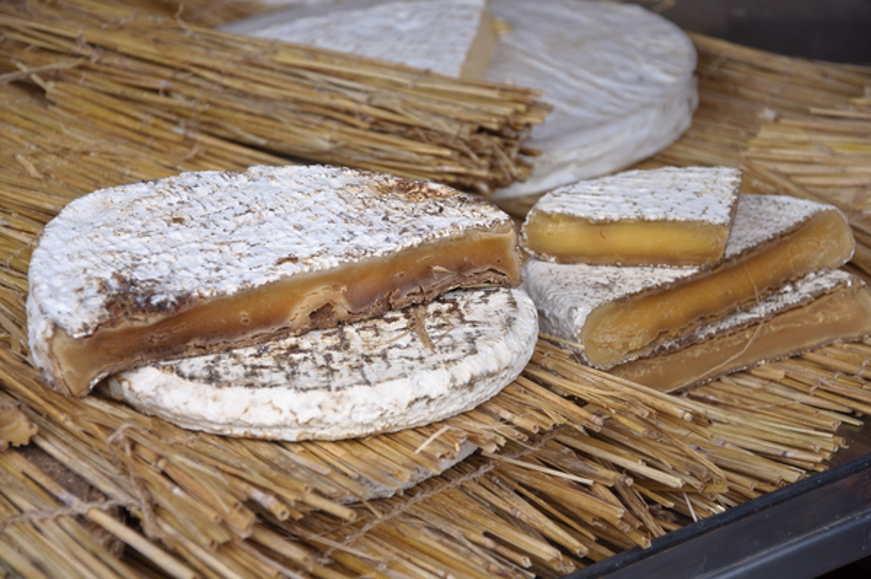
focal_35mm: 112
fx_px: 2720
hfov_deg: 18.2
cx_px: 436
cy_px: 290
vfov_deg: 12.2
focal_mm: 75
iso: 200
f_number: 5.6
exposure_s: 1/500
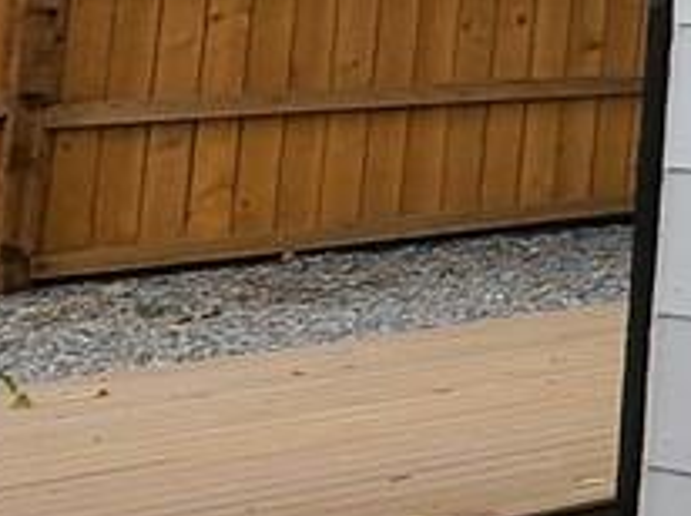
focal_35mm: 101
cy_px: -245
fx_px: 2014
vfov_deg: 13.8
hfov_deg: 9.1
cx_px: 2526
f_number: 2.2
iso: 50
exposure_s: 1/843
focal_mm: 2.2
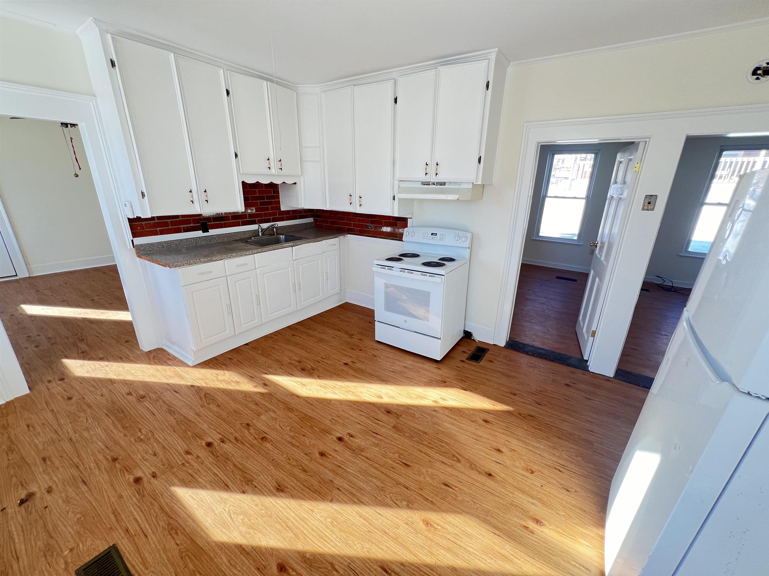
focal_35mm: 13
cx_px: 384
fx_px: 289
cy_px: 288
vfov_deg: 89.9
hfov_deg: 106.2
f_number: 1.8
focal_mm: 1.57
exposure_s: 1/99
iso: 125
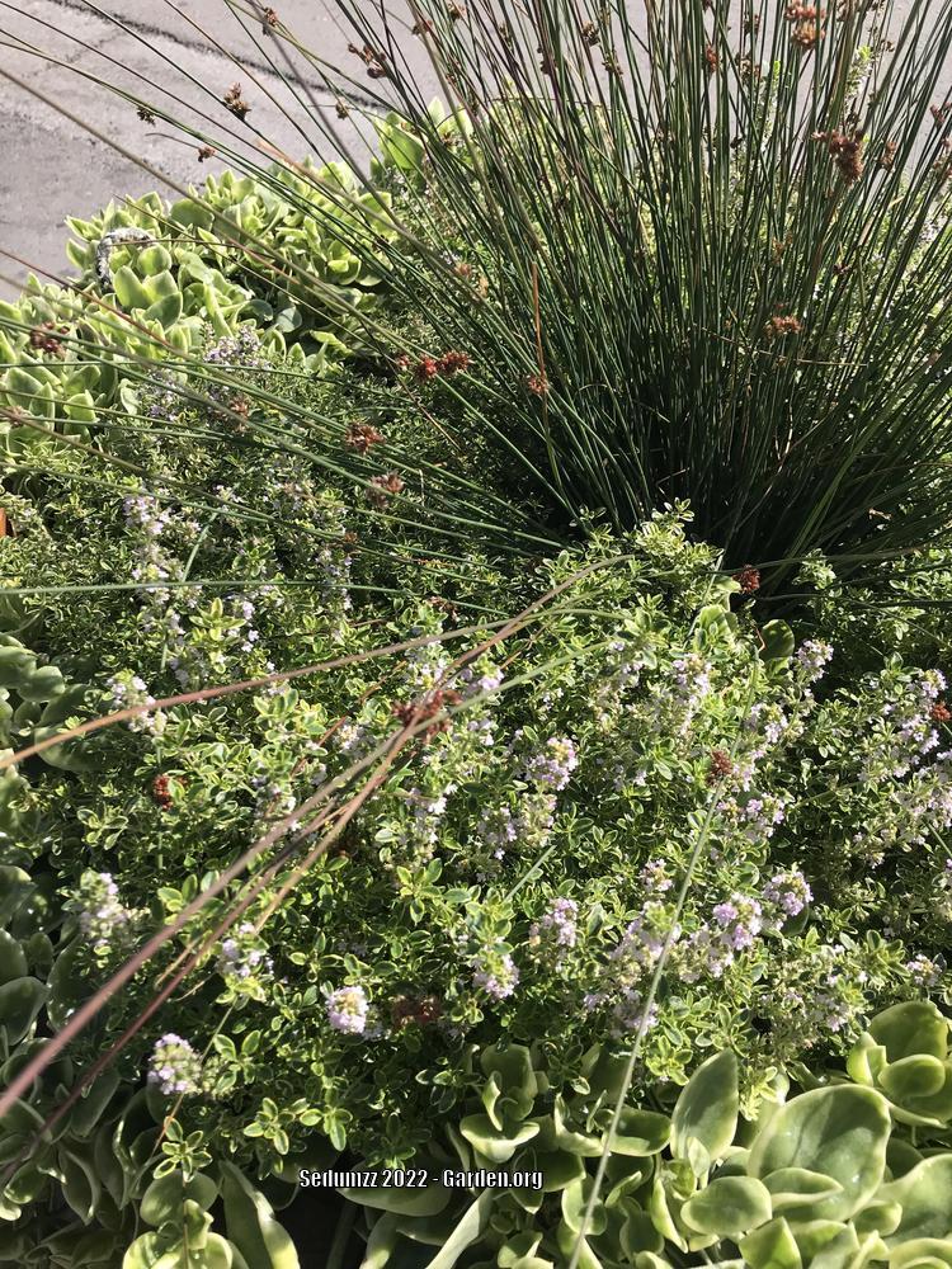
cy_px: 634
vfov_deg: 63.4
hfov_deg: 49.7
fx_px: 1027
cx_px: 476
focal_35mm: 28
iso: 20
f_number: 1.8
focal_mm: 3.99
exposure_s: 1/1408
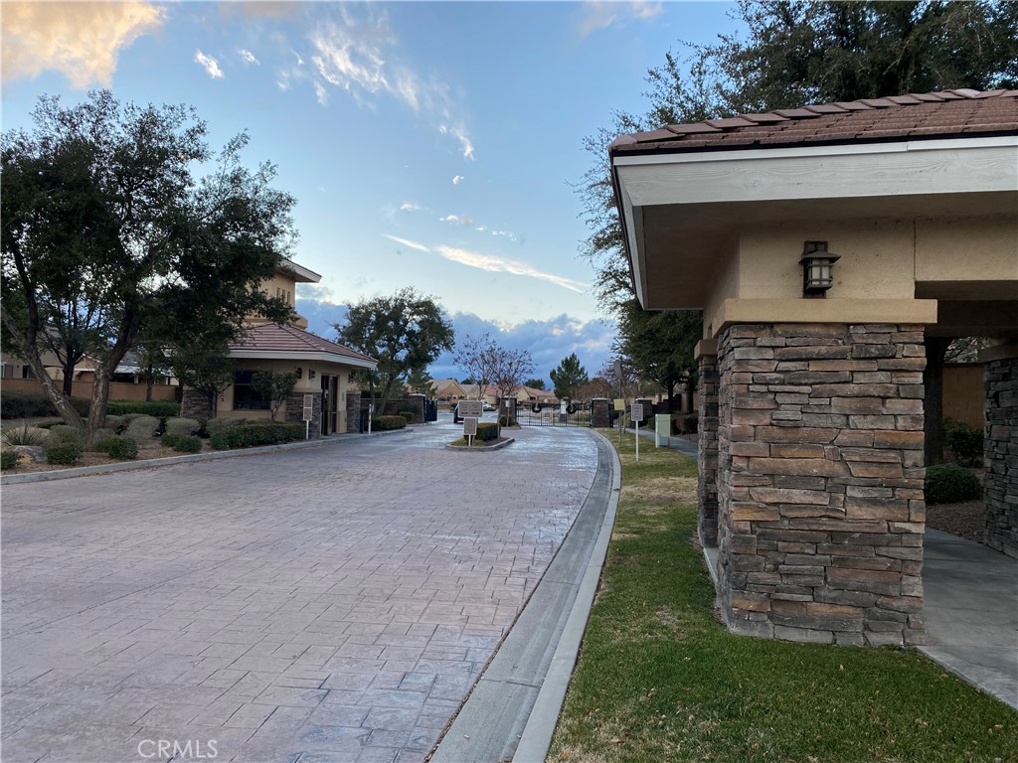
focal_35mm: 26
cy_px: 382
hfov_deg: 67.3
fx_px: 765
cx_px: 509
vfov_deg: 53.1
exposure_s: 1/475
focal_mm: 4.25
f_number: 1.8
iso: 32
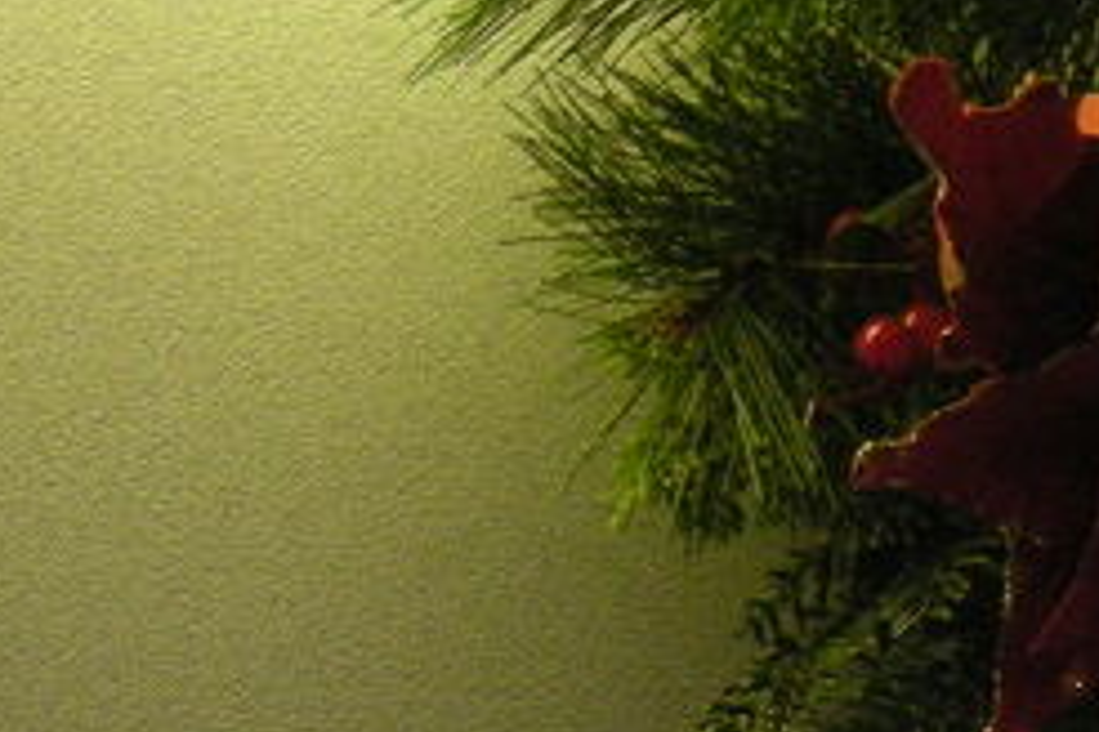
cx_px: 1349
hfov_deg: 16.2
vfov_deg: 11.3
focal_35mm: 121
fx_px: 3694
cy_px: 542
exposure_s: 1/61.5
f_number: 3.1
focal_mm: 7.1
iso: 400
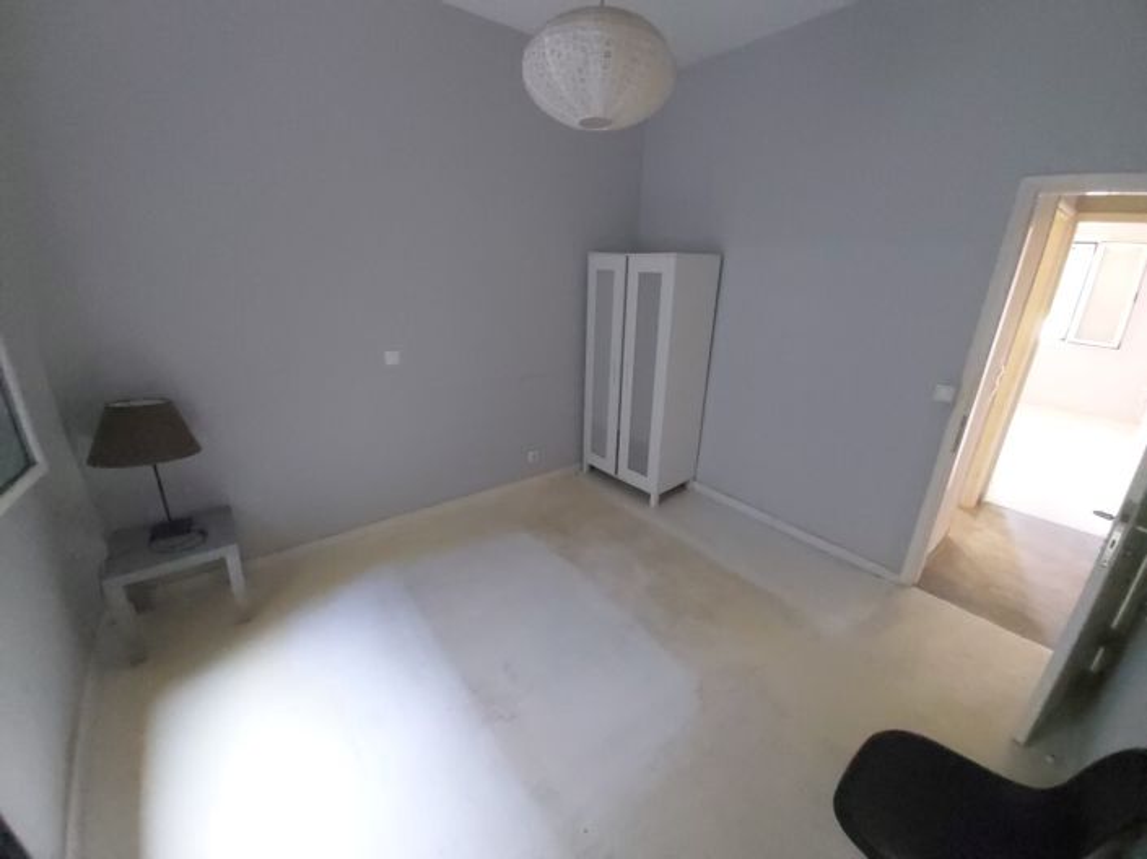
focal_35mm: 12
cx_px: 574
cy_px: 430
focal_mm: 1.42
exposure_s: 1/17
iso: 640
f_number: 2.2
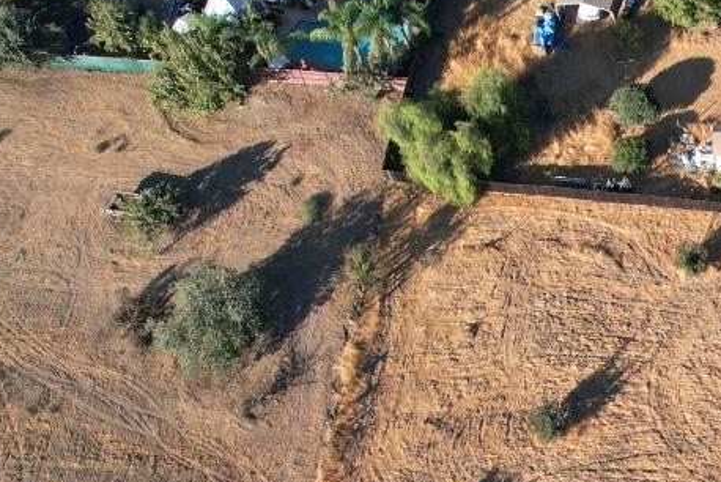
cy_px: 487
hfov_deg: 24.8
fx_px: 1443
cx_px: 904
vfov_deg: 18.4
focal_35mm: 72
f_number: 2.8
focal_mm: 8.38
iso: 100
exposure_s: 1/725
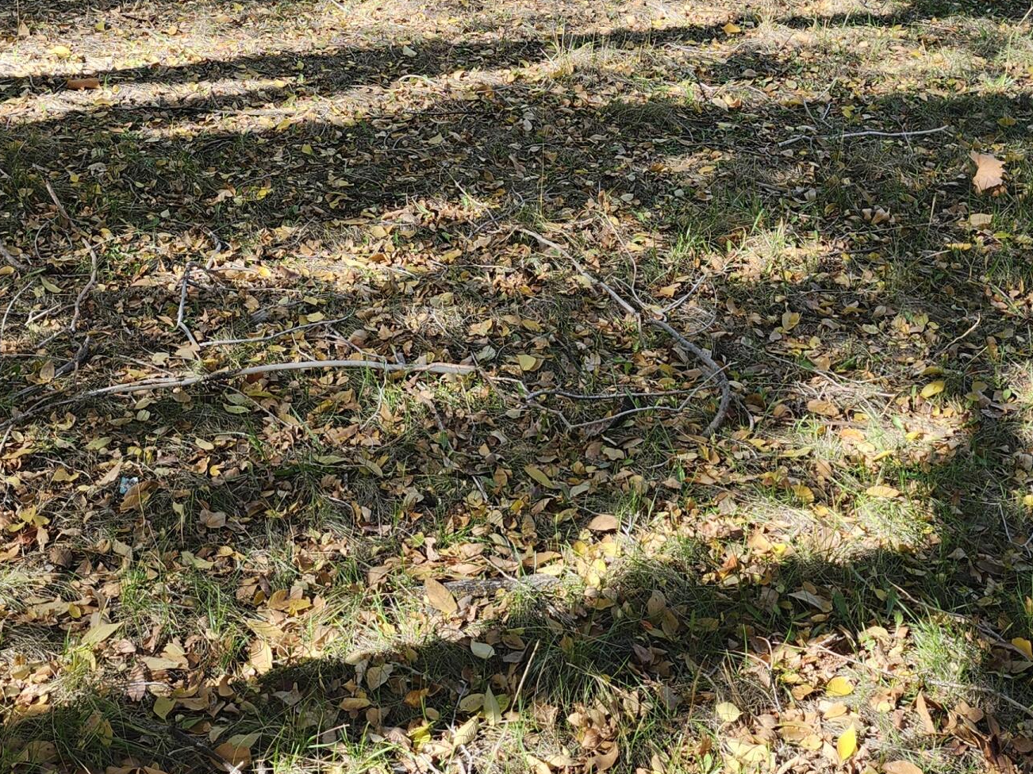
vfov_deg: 26.0
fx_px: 1581
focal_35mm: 53
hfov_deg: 36.2
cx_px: 470
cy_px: -6
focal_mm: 5.54
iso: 25
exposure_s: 1/225
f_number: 1.8
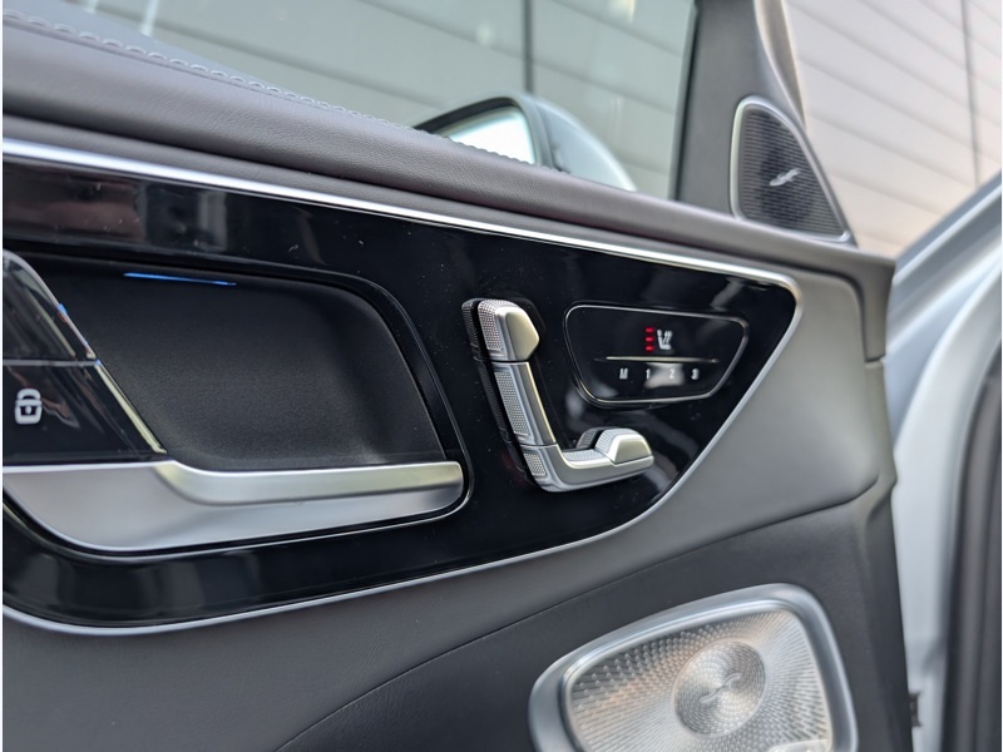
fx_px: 695
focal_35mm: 24
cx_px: 502
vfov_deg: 56.8
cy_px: 376
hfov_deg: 71.6
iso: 194
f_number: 1.68
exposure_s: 1/146
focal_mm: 6.9
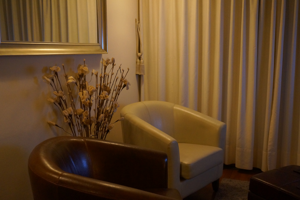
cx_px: 154
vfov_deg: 33.4
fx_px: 333
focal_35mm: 40
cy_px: 102
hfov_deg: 48.5
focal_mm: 26
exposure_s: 1/60
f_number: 4.5
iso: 2500
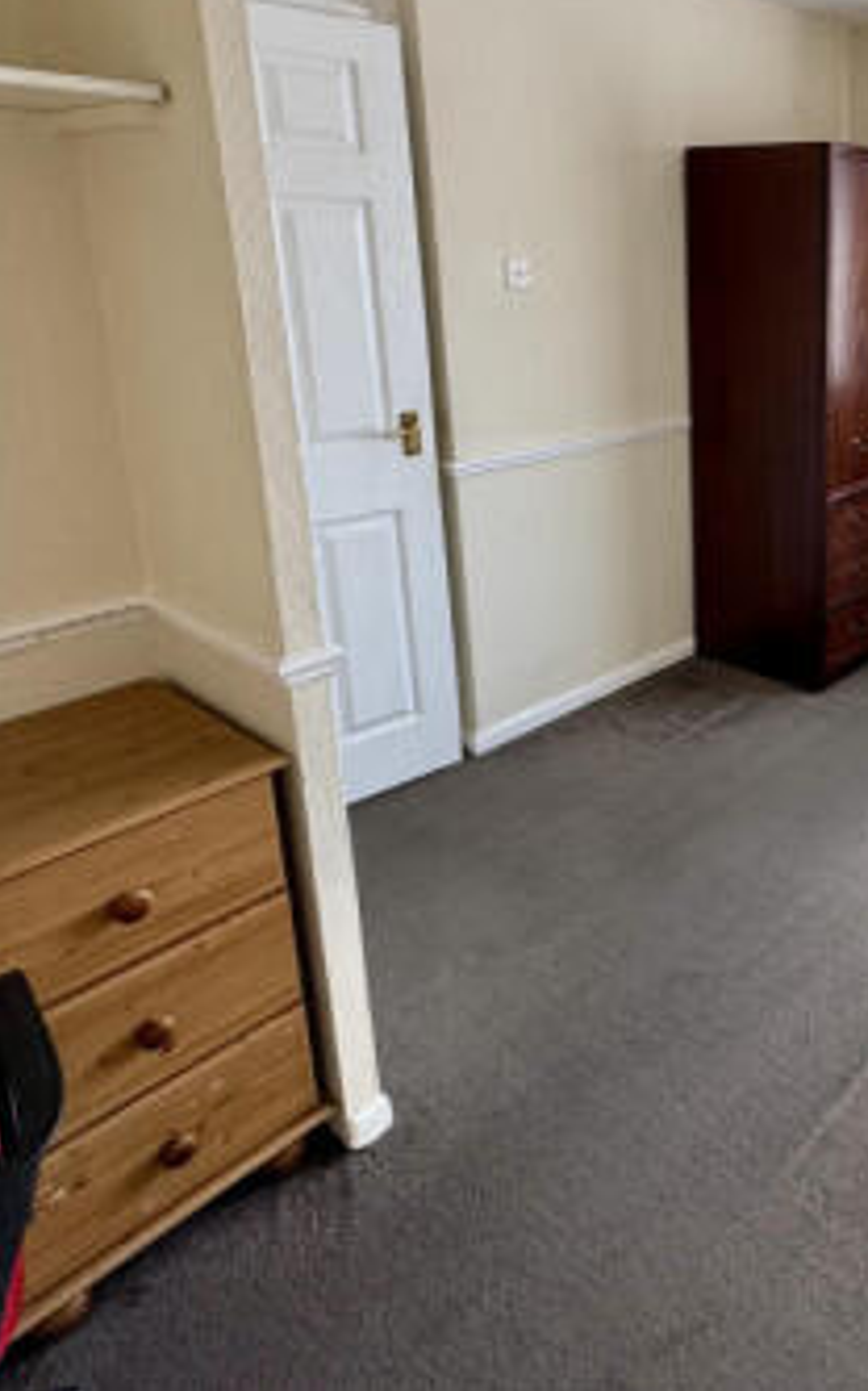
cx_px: 874
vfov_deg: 68.8
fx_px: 985
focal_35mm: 26
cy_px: 487
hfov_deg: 41.2
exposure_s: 1/99
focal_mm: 2.22
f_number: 2.2
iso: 160
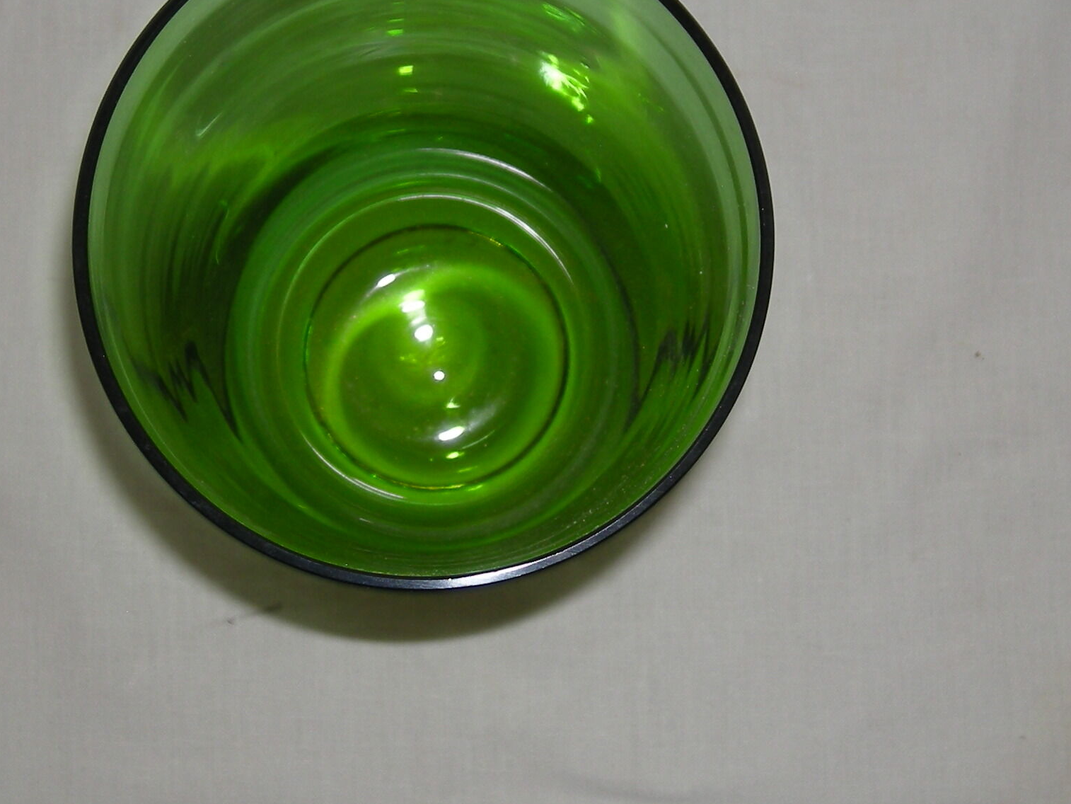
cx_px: 506
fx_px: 2197
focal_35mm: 71
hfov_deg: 27.4
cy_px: 395
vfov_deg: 20.7
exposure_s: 1/34.5
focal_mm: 5.7
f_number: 2.8
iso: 50
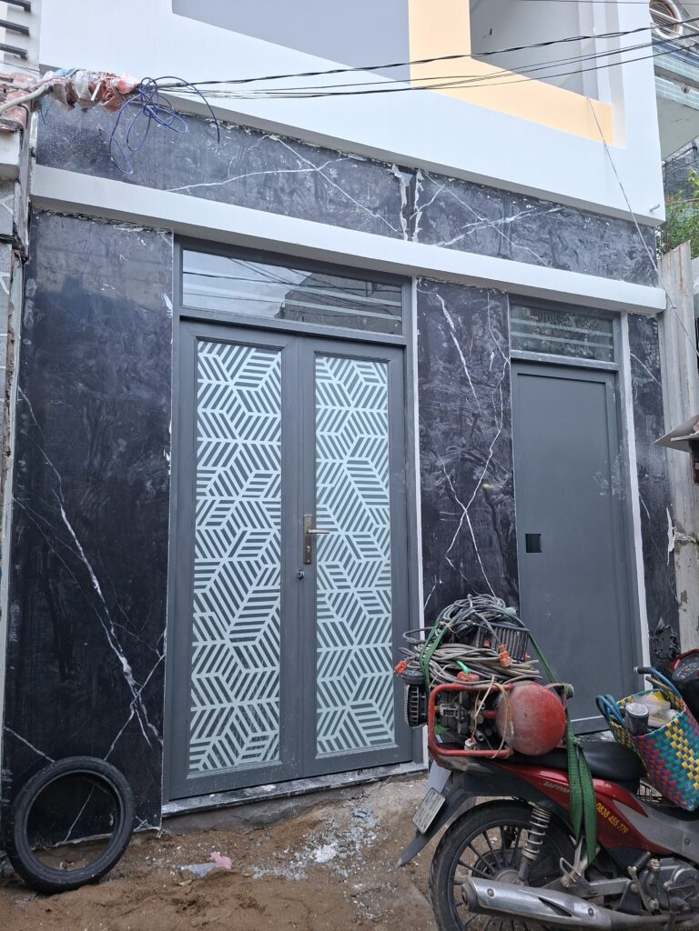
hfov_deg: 58.9
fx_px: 619
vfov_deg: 73.9
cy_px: 466
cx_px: 350
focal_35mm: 23
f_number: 1.8
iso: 100
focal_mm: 5.54
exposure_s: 1/100
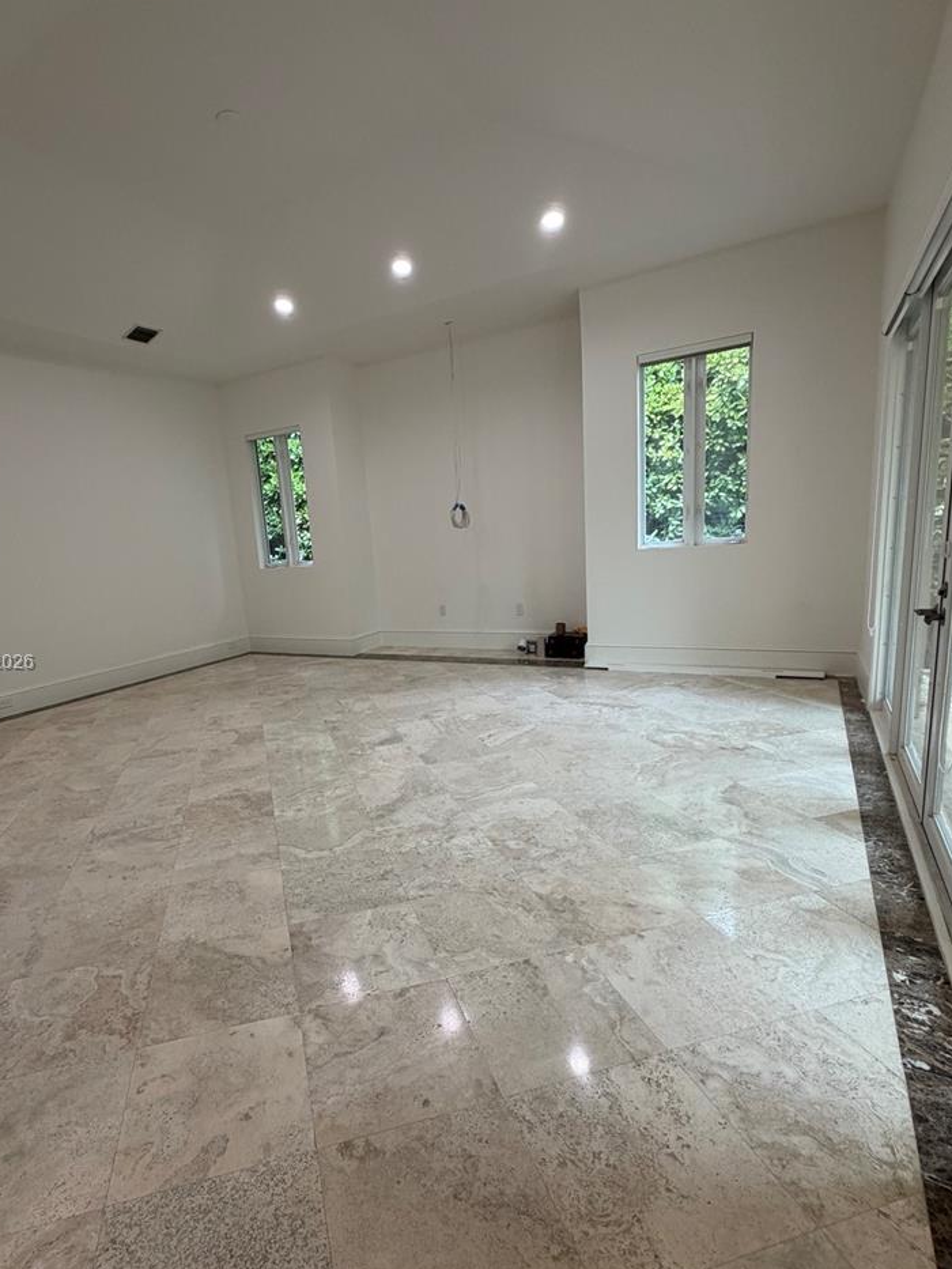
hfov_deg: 71.1
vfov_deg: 87.7
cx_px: 394
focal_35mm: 18
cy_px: 664
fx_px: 660
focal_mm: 2.22
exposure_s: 1/120
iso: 200
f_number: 2.2
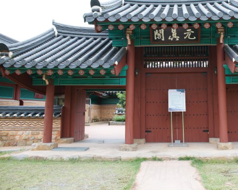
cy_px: 65
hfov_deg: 48.6
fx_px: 253
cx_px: 175
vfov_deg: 40.7
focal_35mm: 36
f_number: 5
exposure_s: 1/50
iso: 200
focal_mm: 24
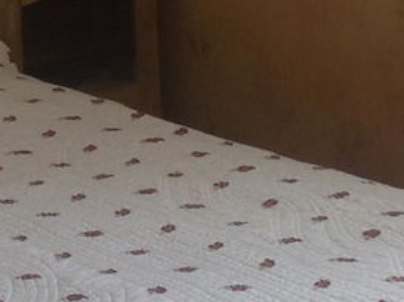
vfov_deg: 7.2
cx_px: -83
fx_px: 2389
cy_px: 4
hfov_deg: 9.5
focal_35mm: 205
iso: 64
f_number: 2.4
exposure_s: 1/15
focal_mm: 4.28
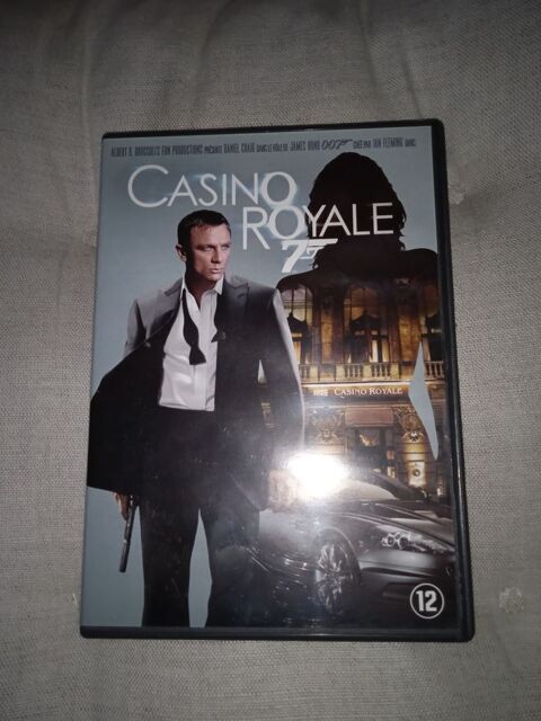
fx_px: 583
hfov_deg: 49.7
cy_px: 360
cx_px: 270
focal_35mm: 28
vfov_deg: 63.4
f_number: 2.2
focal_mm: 3.43
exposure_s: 1/33.3
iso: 425
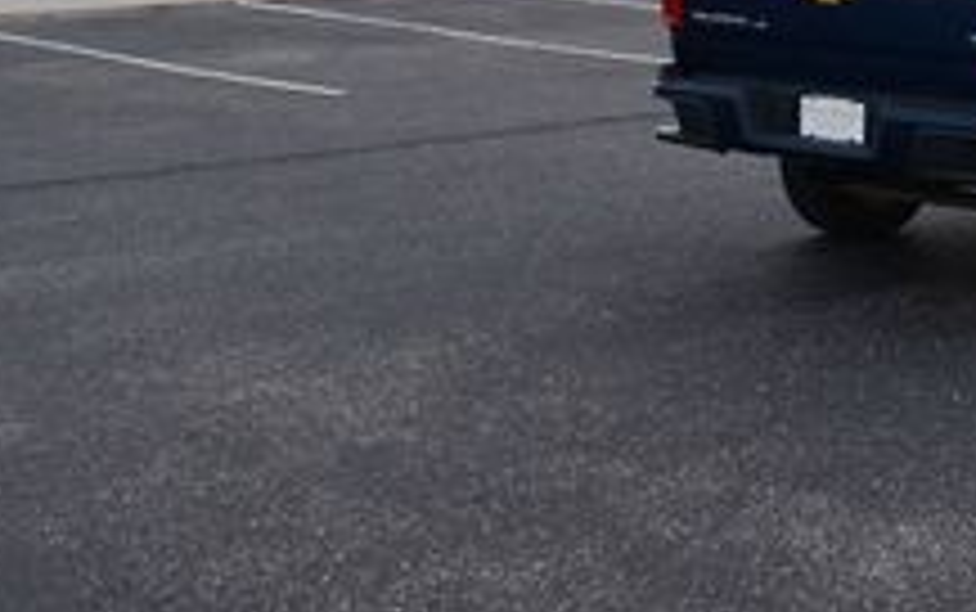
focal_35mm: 81
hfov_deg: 24.0
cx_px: 1043
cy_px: -115
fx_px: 2156
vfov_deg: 15.6
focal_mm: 18
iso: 400
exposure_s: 1/250
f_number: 5.6
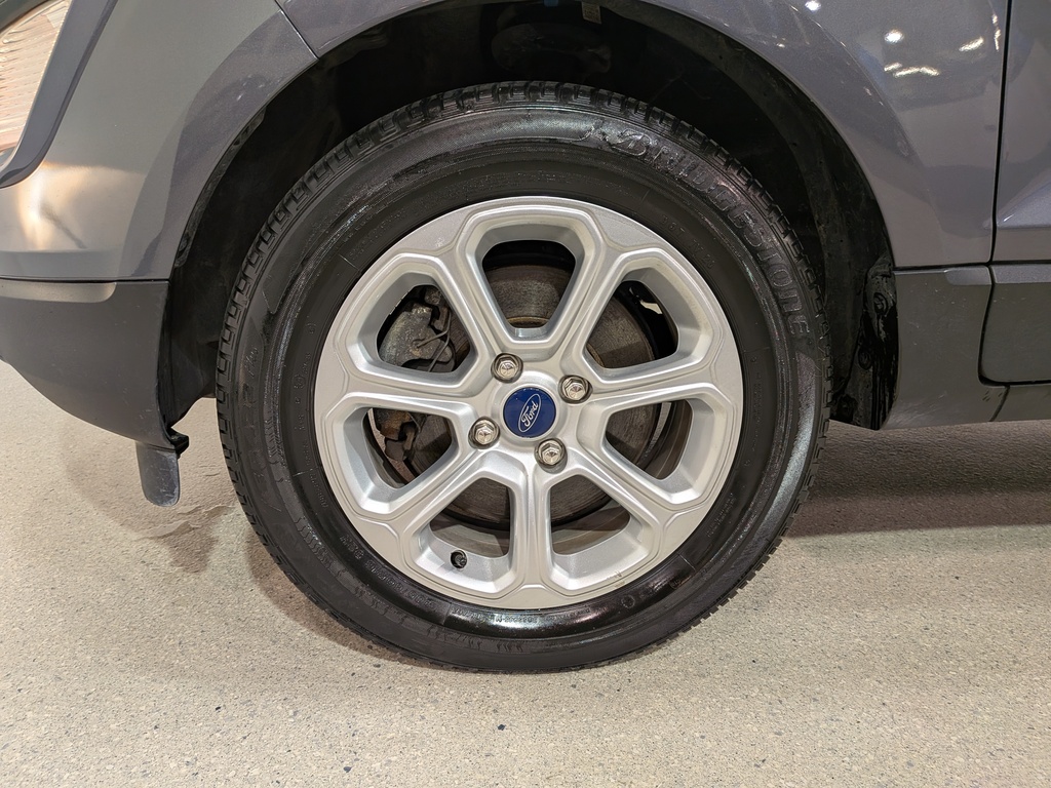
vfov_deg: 56.8
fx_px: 729
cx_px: 526
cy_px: 394
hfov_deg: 71.6
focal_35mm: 24
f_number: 1.7
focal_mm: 4.53
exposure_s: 1/30
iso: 56
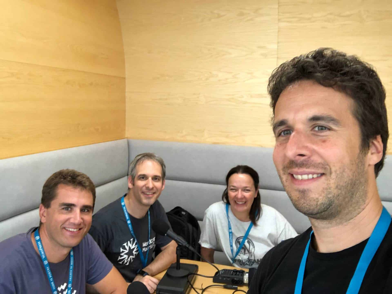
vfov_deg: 44.2
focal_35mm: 32
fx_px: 363
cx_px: 196
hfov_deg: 56.8
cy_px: 147
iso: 100
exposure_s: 1/50
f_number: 2.2
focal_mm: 2.87
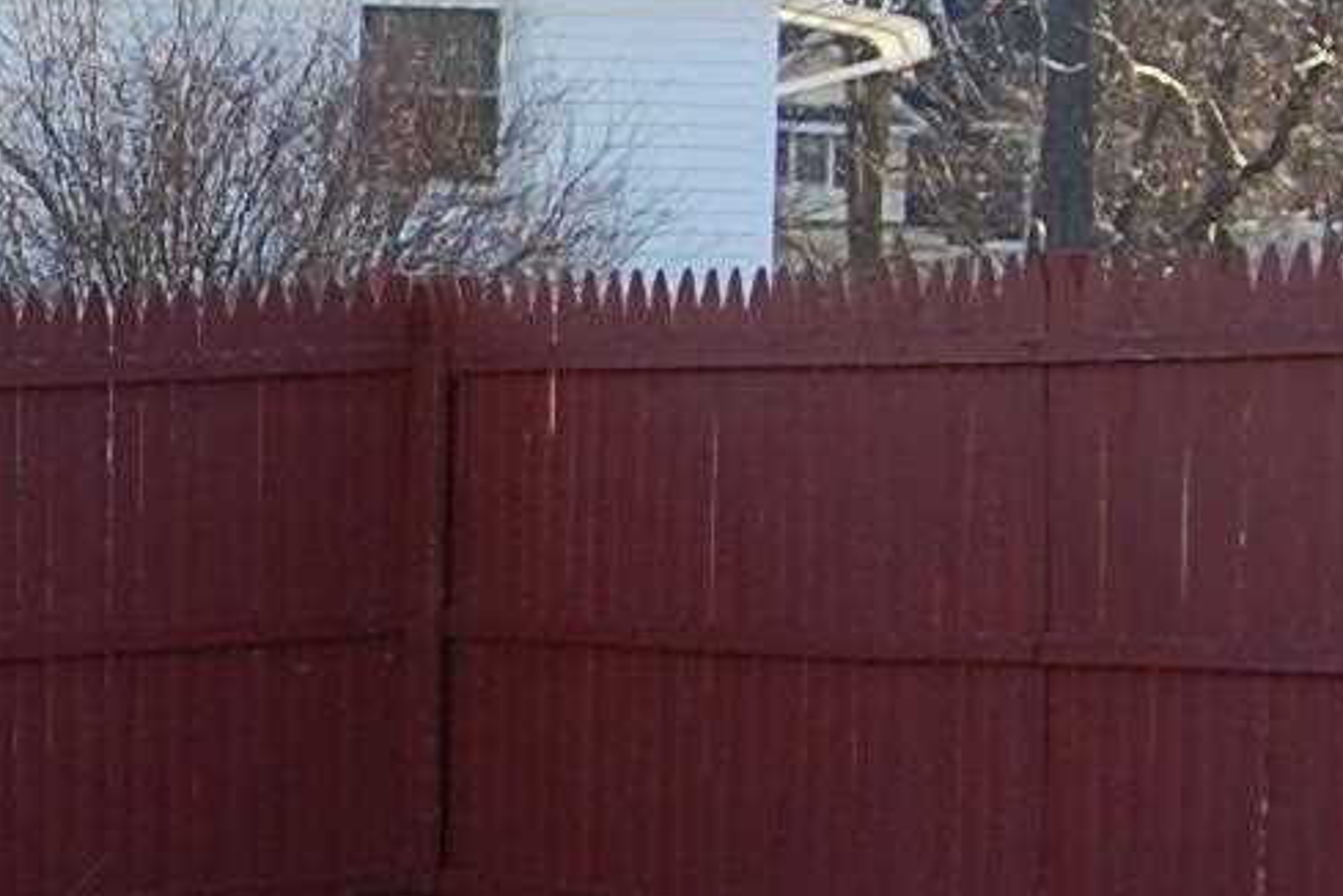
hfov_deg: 11.7
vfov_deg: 8.3
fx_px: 6192
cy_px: 390
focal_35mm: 166
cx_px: -796
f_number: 7.1
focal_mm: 18
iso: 200
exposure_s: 1/200
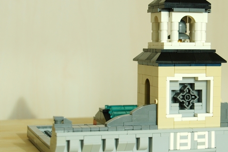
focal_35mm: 114
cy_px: 65
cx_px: 170
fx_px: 721
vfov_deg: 12.0
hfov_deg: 17.9
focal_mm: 46
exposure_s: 1/40
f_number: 4.5
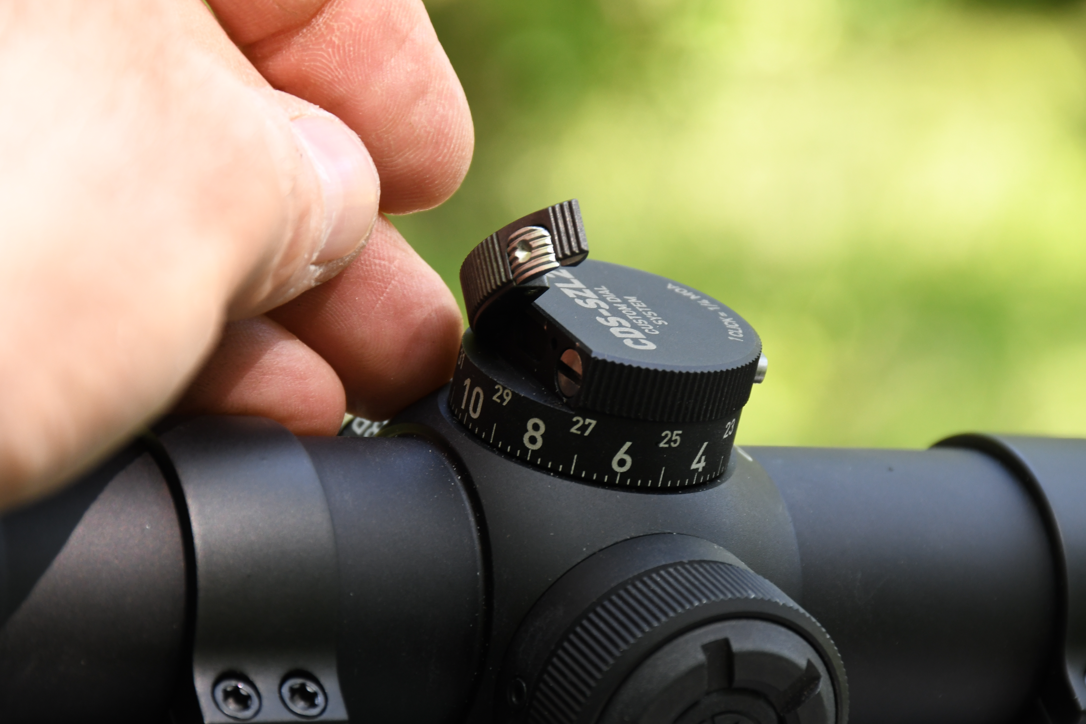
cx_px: 543
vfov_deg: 6.5
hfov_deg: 9.8
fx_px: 6335
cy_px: 362
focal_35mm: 210
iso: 800
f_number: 10
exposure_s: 1/60
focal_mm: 140
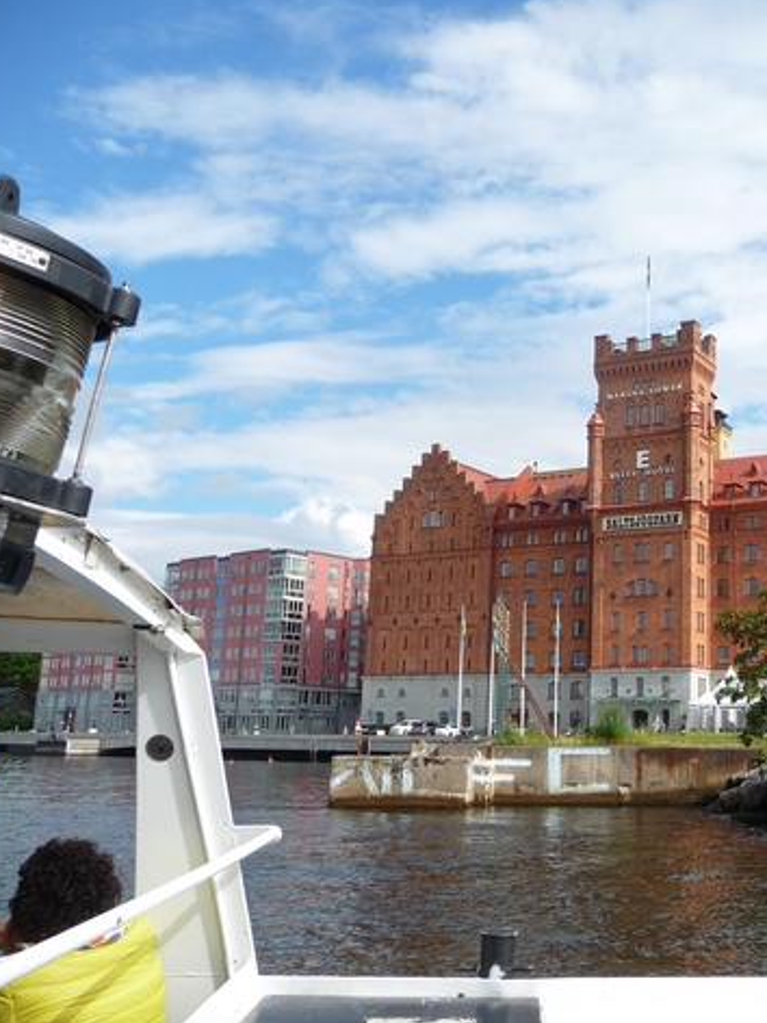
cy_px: 509
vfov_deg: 49.0
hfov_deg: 35.8
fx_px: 1123
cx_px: 667
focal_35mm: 38
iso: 100
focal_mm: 4.7
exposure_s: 1/800
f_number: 3.3
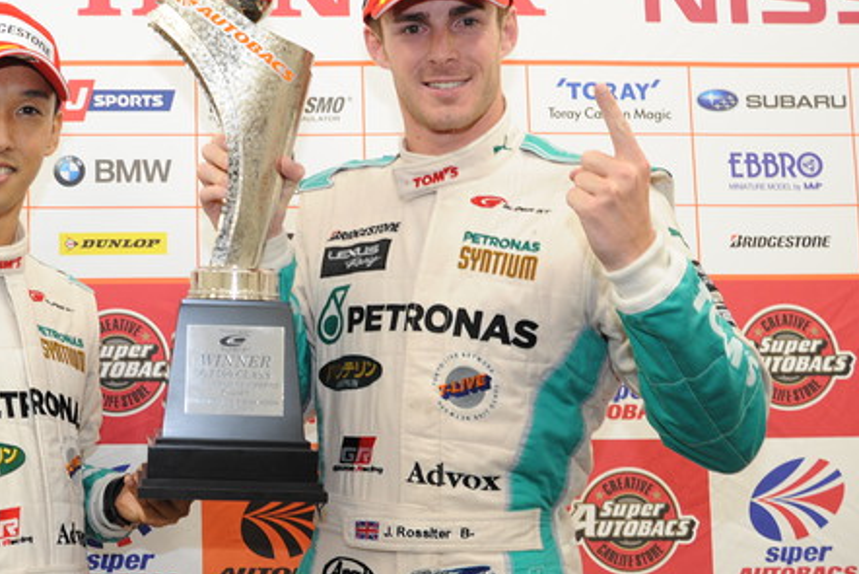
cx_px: 194
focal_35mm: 57
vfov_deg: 23.8
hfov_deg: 34.2
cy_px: 284
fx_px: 1360
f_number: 8
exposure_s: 1/60
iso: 1600
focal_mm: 35
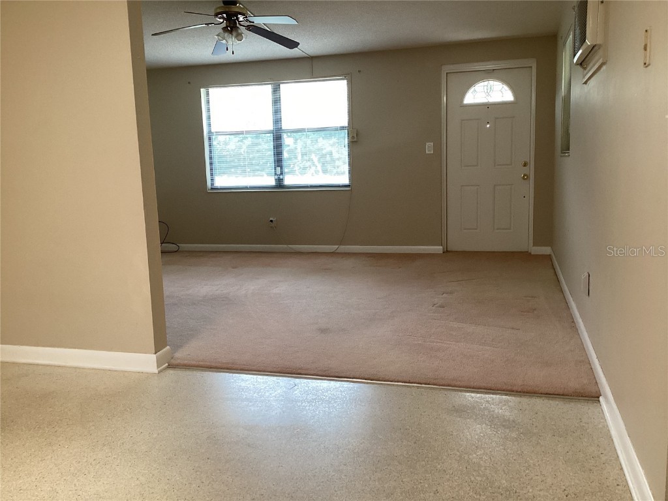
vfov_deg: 45.4
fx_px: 598
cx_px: 334
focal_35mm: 31
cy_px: 250
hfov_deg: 58.4
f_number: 2.4
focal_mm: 3.3
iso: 200
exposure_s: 1/60
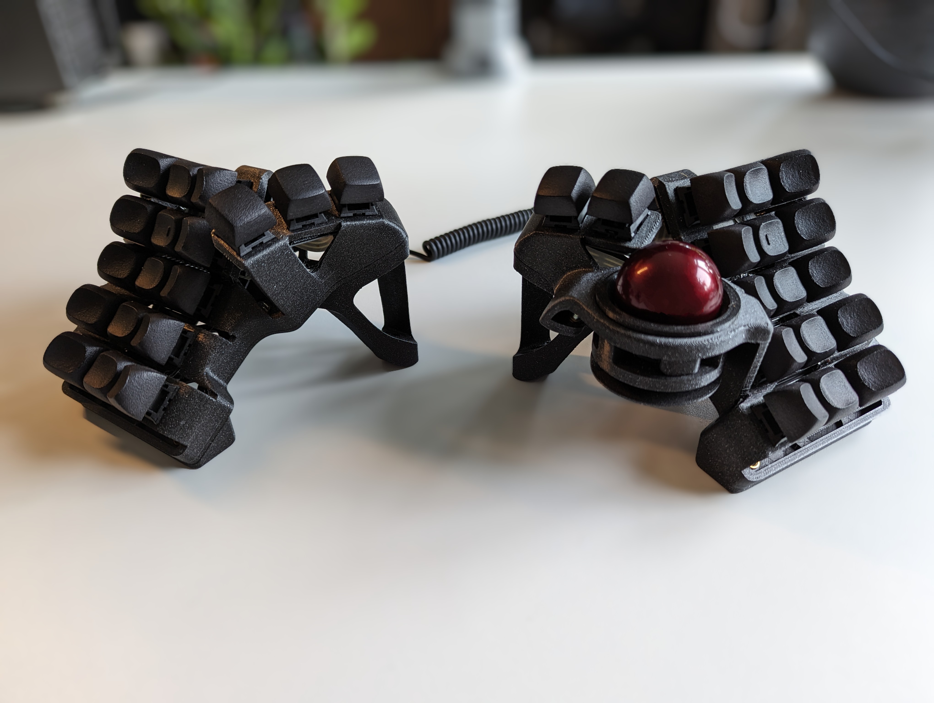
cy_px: 352
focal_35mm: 24
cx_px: 467
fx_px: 648
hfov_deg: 71.5
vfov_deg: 56.9
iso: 52
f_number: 1.85
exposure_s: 1/50.5
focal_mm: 6.81
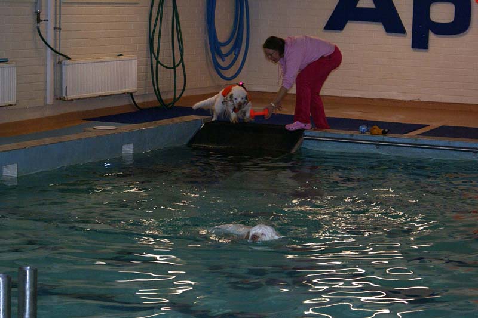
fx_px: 1394
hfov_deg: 19.5
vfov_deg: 13.0
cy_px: 159
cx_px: 239
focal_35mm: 105
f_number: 5.6
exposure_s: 1/125
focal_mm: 70
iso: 400
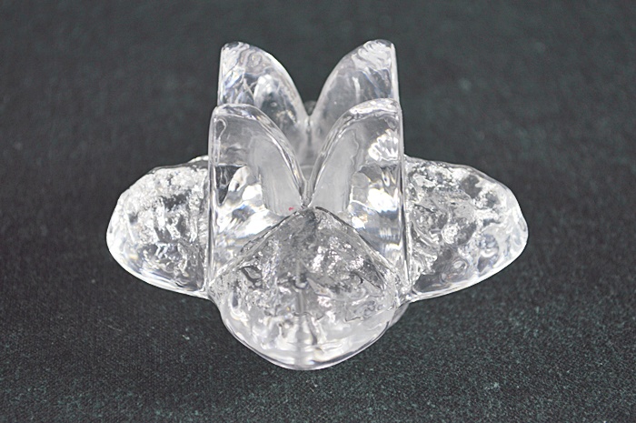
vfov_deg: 16.5
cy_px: 212
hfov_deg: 24.6
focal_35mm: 82
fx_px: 1456
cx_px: 318
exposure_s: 1/40
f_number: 5.6
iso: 400
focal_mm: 55
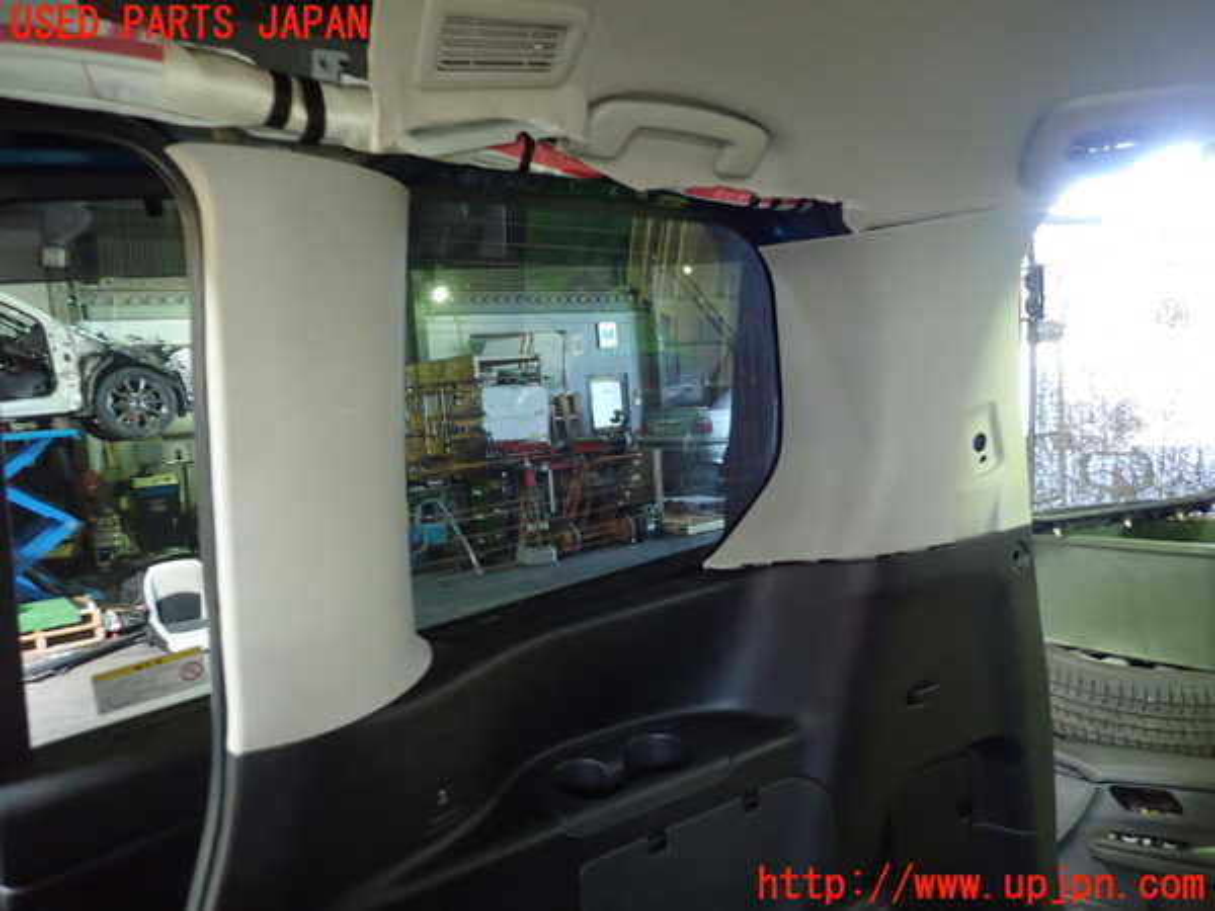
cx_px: 608
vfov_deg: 54.9
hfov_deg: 69.4
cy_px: 456
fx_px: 877
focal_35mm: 25
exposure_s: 1/25
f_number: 2
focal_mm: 4.5
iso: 800
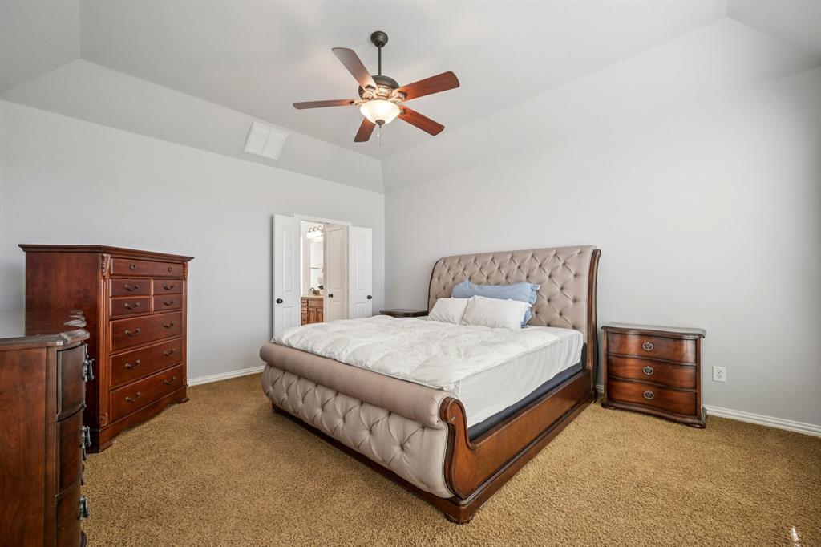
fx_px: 319
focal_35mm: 14
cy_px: 274
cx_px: 410
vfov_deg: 81.2
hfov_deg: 104.3
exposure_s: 1/10
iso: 250
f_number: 9
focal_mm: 14
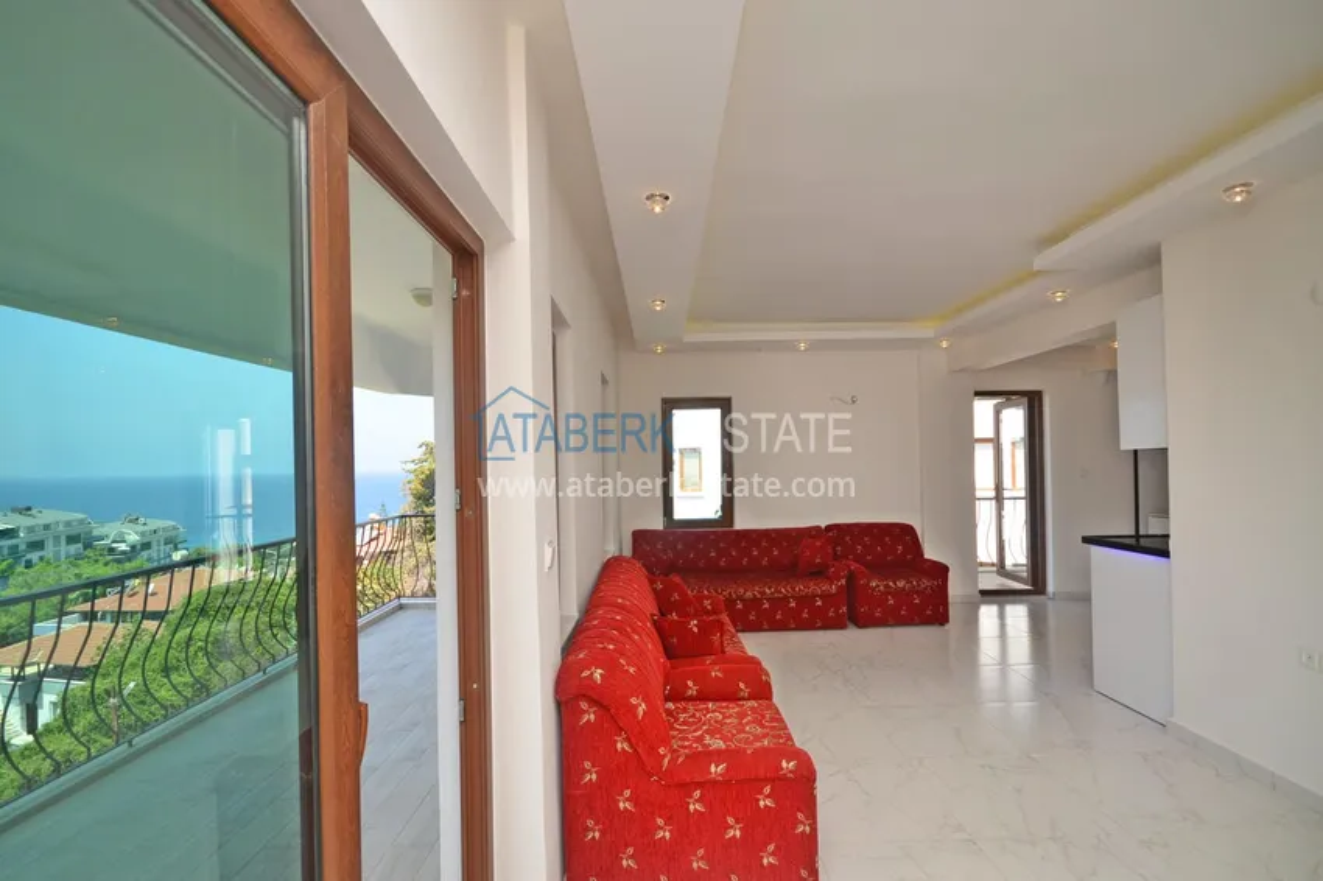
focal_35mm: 15
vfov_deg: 77.3
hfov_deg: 100.4
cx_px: 662
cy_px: 440
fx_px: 551
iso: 100
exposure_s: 1/125
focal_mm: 10
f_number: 5.6
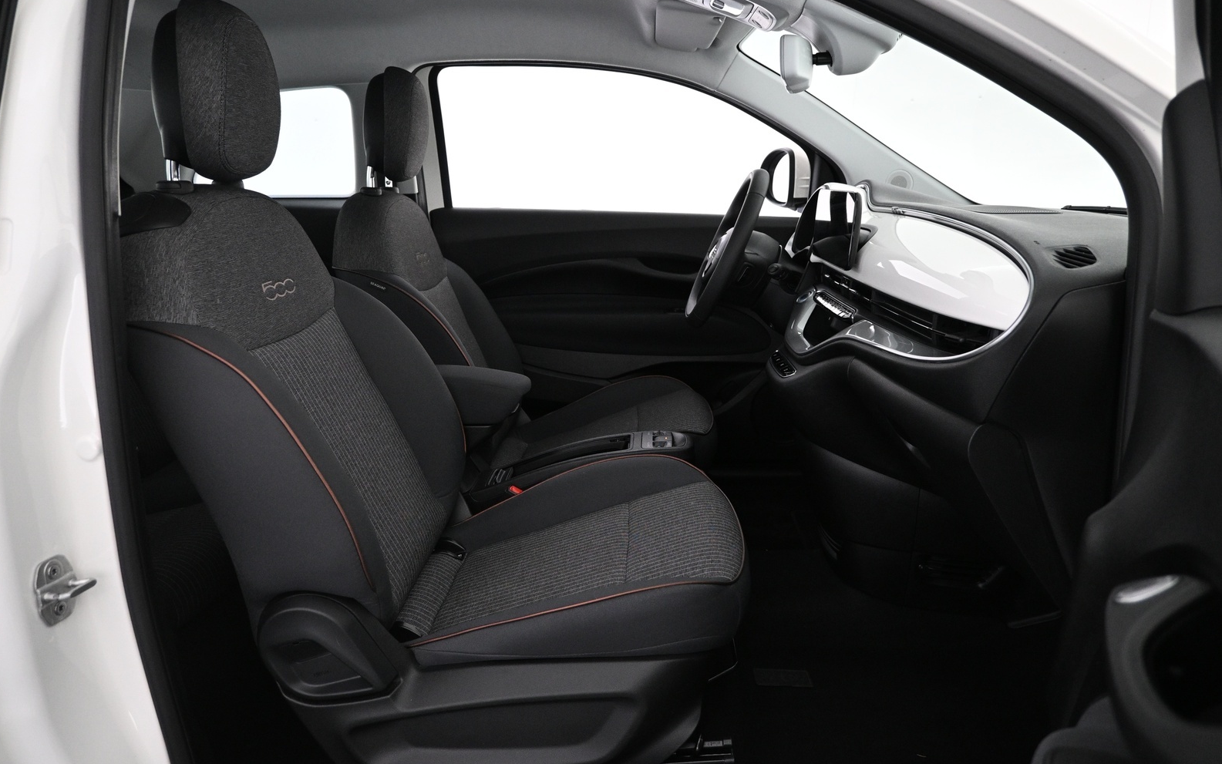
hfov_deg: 72.5
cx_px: 615
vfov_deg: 49.3
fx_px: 833
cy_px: 397
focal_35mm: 25
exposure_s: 1/60
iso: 1600
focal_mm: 16
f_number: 3.5
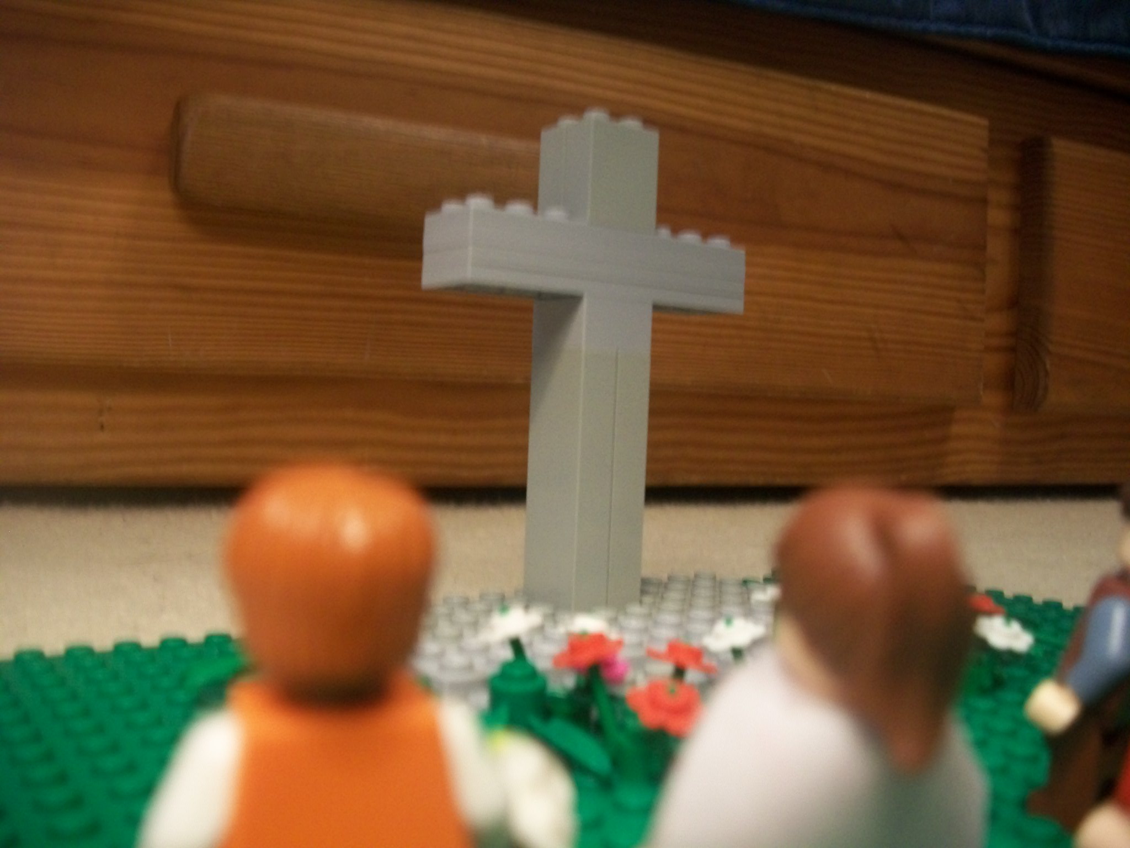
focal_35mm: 32
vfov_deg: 44.2
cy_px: 424
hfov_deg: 56.8
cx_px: 565
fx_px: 1045
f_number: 2.9
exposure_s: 1/13
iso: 160
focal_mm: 5.7
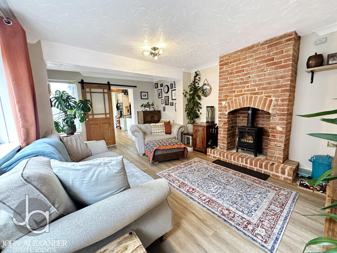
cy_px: 126
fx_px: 136
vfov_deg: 85.7
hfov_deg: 102.1
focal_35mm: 14
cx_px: 168
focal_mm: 2.22
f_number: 2.2
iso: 400
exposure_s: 1/50
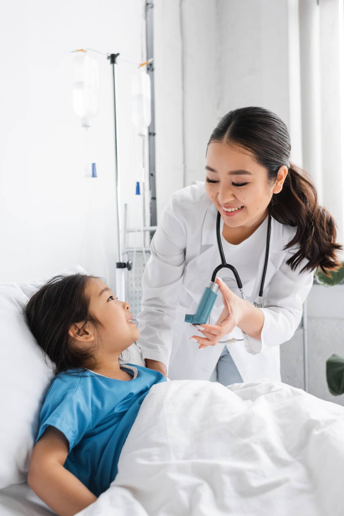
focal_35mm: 35
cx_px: 172
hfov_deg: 37.9
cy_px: 258
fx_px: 501
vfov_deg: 54.4
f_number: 4
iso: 500
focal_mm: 35
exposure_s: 1/200
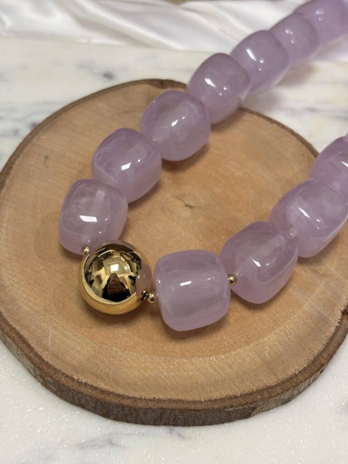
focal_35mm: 52
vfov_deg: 36.8
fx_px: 697
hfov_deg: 28.0
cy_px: 232
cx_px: 174
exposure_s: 1/50
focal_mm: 5.96
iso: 50
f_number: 1.6
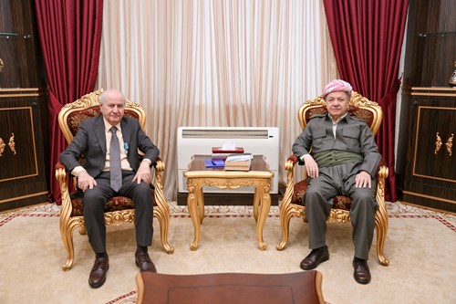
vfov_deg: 42.9
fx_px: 386
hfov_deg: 61.1
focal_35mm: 30
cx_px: 228
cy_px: 152
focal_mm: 30.5
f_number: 3.2
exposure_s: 1/40
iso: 800
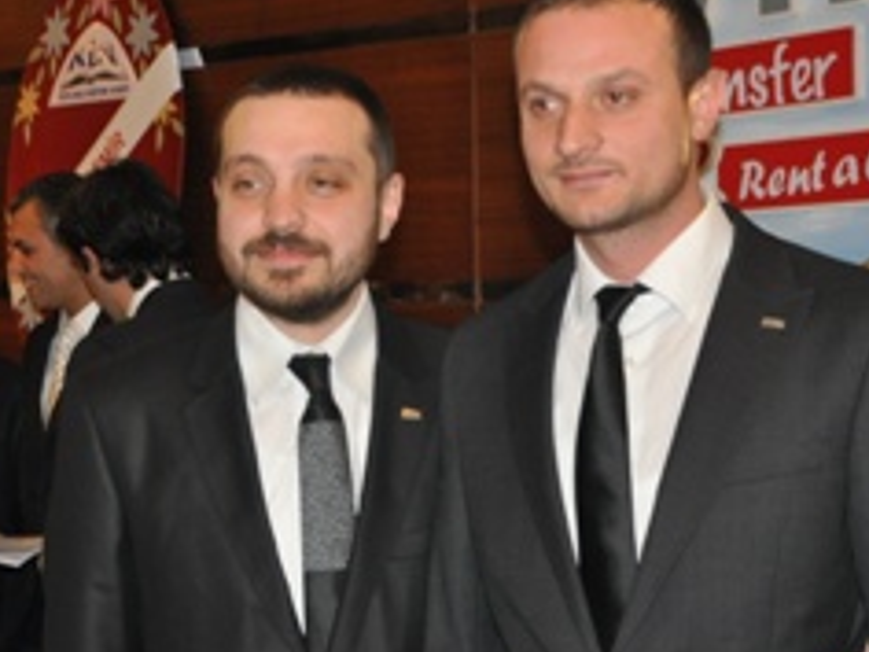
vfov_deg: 17.0
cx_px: 385
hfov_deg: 22.5
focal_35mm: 87
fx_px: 2180
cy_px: 368
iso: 800
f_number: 4.5
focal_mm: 35
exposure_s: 1/60
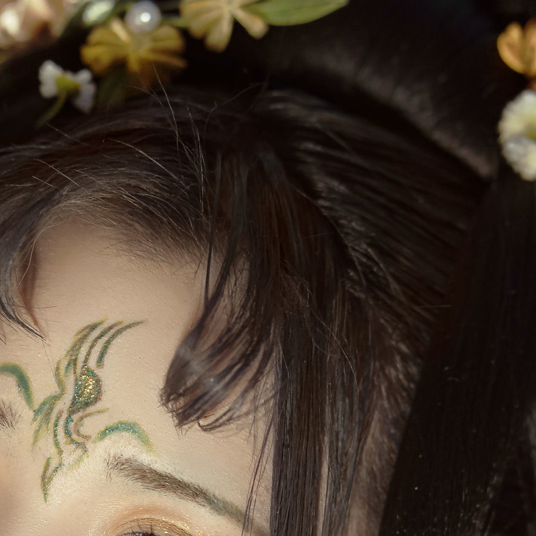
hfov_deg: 9.0
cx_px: 84
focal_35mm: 194
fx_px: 3399
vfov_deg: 8.9
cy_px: 594
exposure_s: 1/40
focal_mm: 85
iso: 640
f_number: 3.5
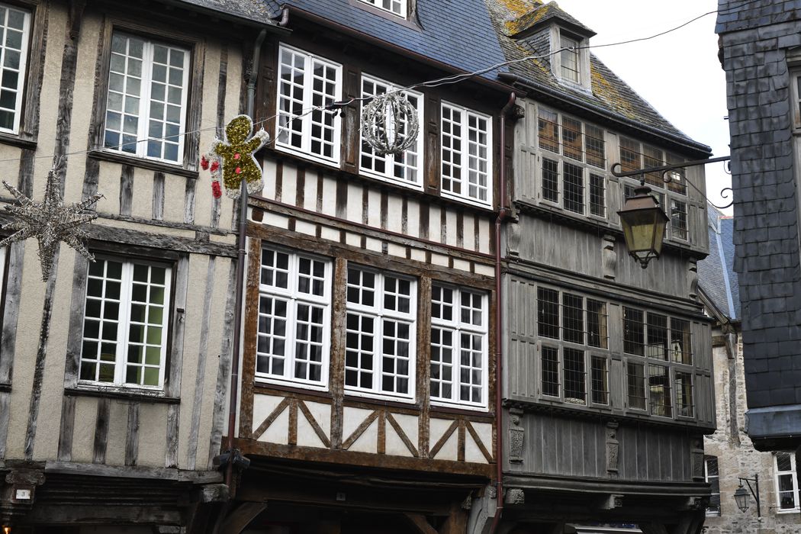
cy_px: 267
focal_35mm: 50
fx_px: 1112
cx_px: 400
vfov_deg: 27.0
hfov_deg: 39.6
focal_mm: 50
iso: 640
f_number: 6.3
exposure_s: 1/640
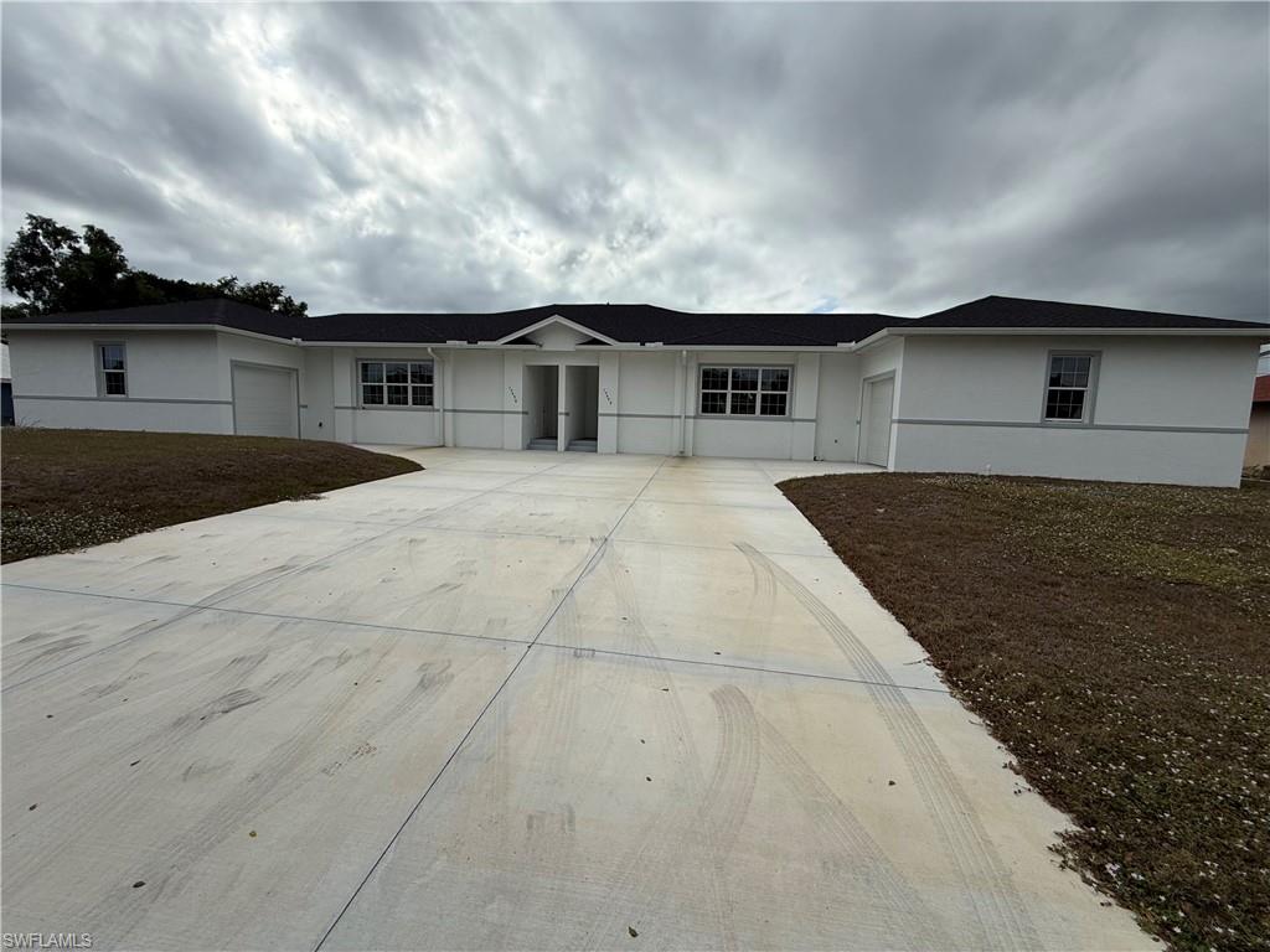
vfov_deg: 85.7
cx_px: 635
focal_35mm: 14
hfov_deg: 102.1
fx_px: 514
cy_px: 476
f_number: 2.2
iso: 50
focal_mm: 2.22
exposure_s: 1/4425
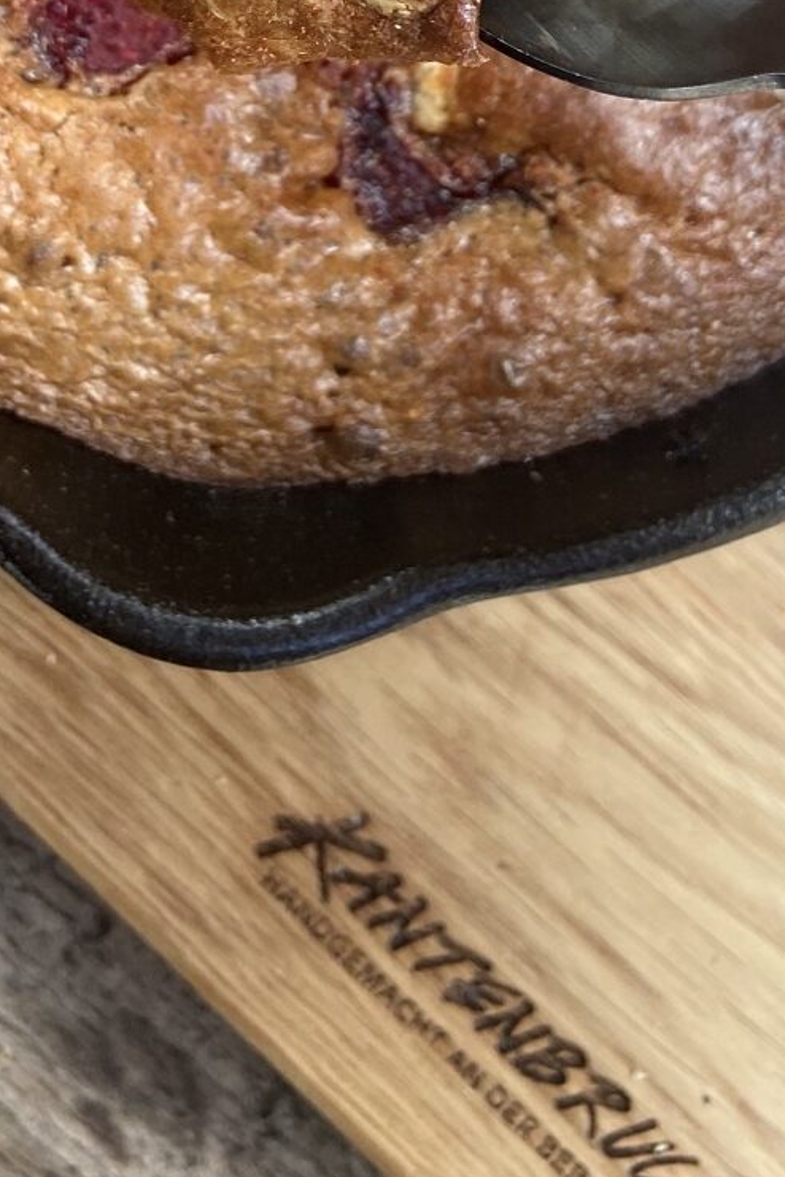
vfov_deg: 25.4
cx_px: 113
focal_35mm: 73
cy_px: -160
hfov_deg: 18.4
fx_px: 2388
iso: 80
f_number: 1.8
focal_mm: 4.25
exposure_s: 1/121
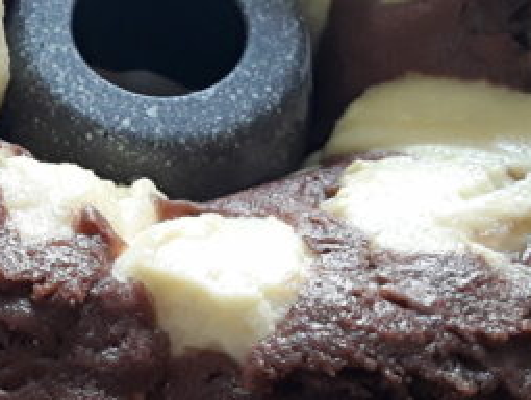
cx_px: -19
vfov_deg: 19.9
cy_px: 280
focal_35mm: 74
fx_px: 1137
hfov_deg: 24.9
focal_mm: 2.91
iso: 125
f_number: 1.9
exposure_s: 1/33
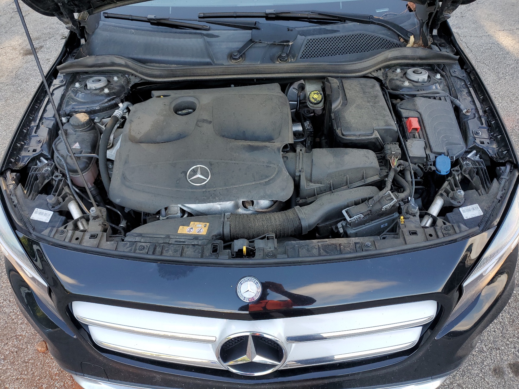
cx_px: 260
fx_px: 390
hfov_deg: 67.3
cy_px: 194
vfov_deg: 53.1
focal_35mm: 26
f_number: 1.5
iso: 50
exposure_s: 1/208
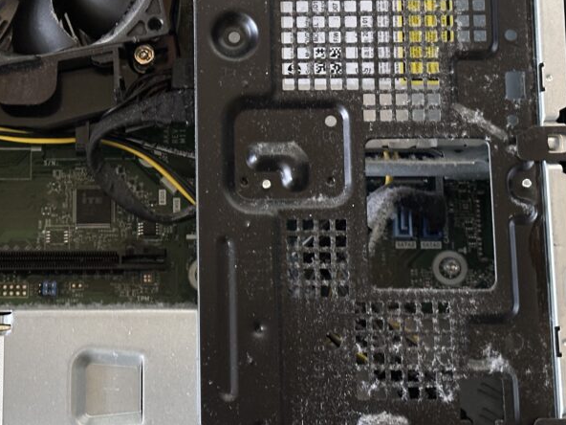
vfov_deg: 17.7
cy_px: 120
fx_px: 1357
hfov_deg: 23.4
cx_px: 163
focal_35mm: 83
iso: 640
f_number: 1.78
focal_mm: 6.86
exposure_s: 1/20
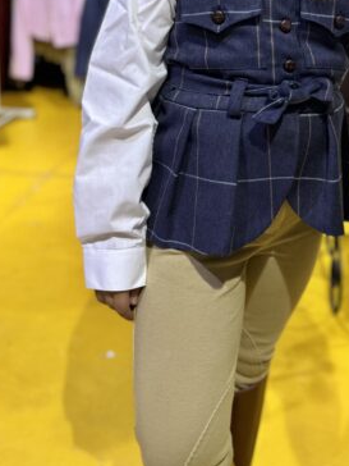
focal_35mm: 44
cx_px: 243
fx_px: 591
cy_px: 60
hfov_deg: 32.5
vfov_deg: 40.2
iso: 250
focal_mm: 6.76
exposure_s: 1/50
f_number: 1.78
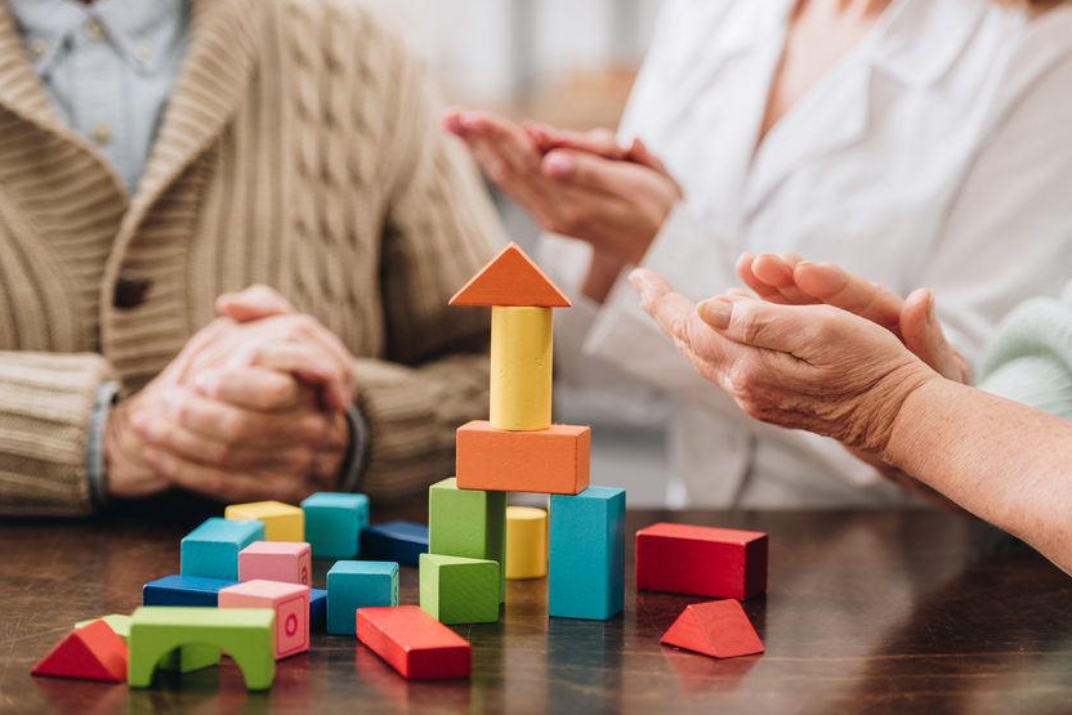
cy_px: 357
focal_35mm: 103
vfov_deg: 13.3
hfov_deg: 19.8
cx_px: 539
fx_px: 3067
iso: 100
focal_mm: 102
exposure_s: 1/200
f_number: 3.2
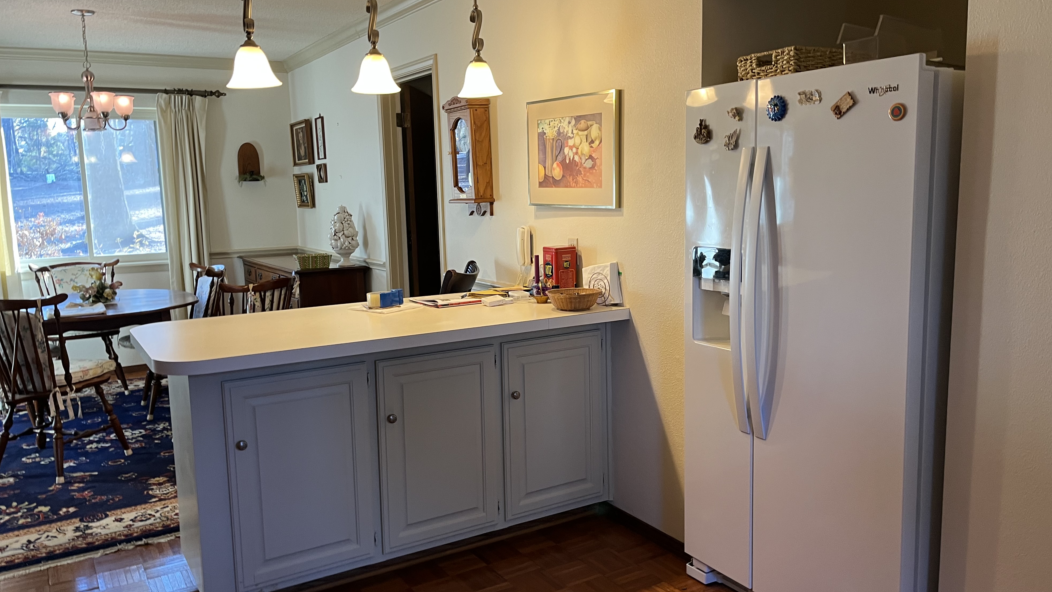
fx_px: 809
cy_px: 306
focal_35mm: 29
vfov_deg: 40.2
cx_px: 526
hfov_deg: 66.1
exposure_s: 1/60
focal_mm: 5.1
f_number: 1.6
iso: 100
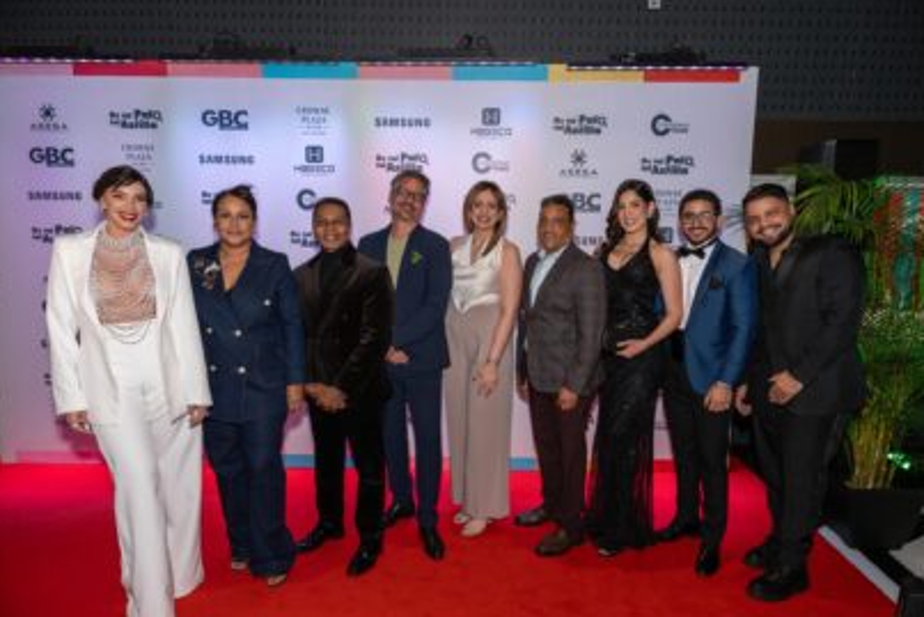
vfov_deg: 51.3
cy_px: 317
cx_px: 475
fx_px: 642
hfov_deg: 71.5
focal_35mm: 25
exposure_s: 1/200
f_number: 4
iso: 125
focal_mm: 24
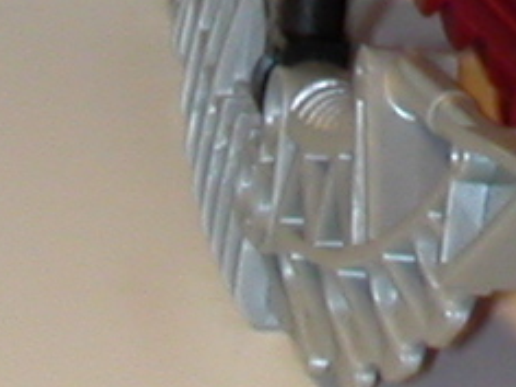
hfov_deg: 4.2
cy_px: -662
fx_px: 6872
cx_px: 1334
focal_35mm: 461
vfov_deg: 3.2
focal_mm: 10.4
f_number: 6.1
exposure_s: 1/30
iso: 100
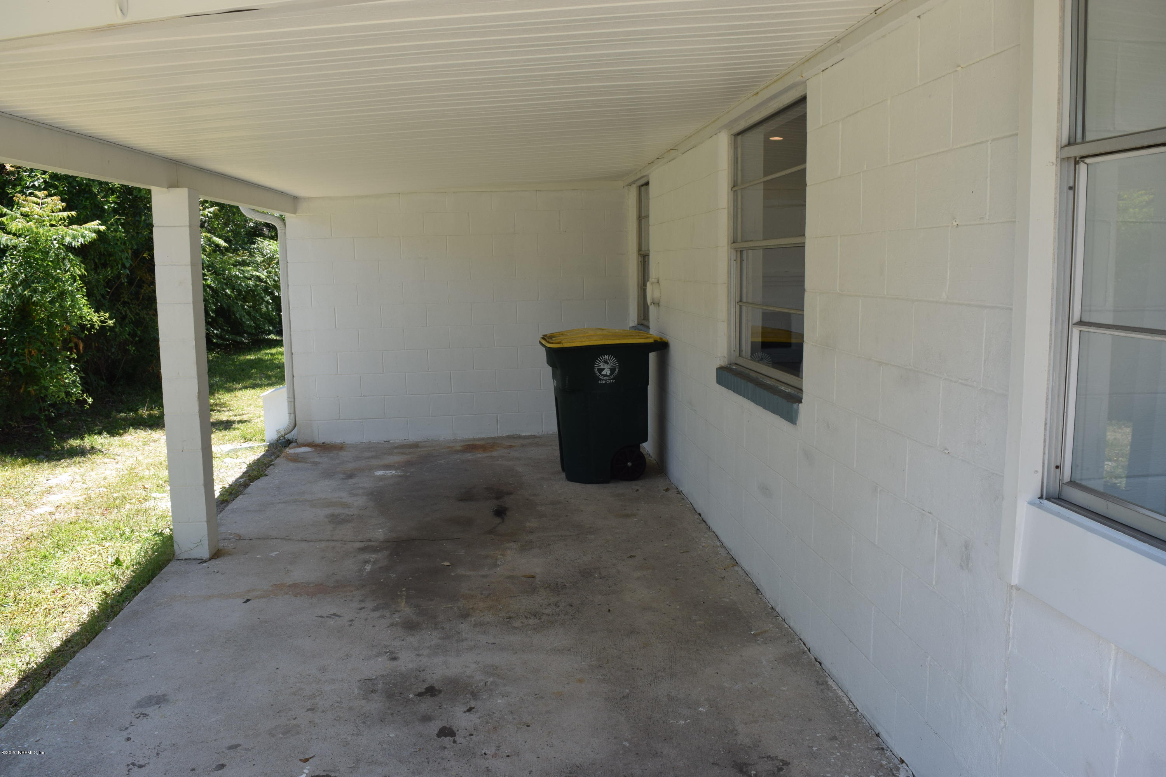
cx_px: 583
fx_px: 874
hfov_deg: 67.4
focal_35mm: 27
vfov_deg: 47.9
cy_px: 388
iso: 250
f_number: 8
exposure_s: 1/250
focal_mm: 18
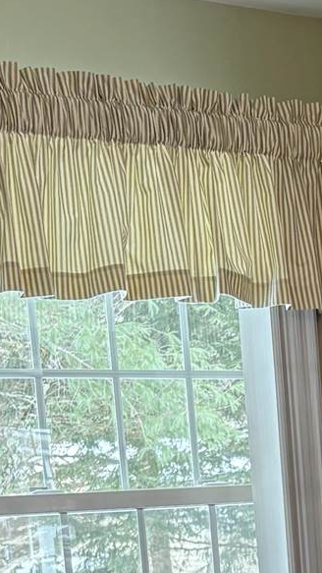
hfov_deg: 10.6
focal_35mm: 112
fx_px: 1700
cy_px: 803
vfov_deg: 17.6
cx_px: 398
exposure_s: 1/60
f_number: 1.6
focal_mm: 5.96
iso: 125
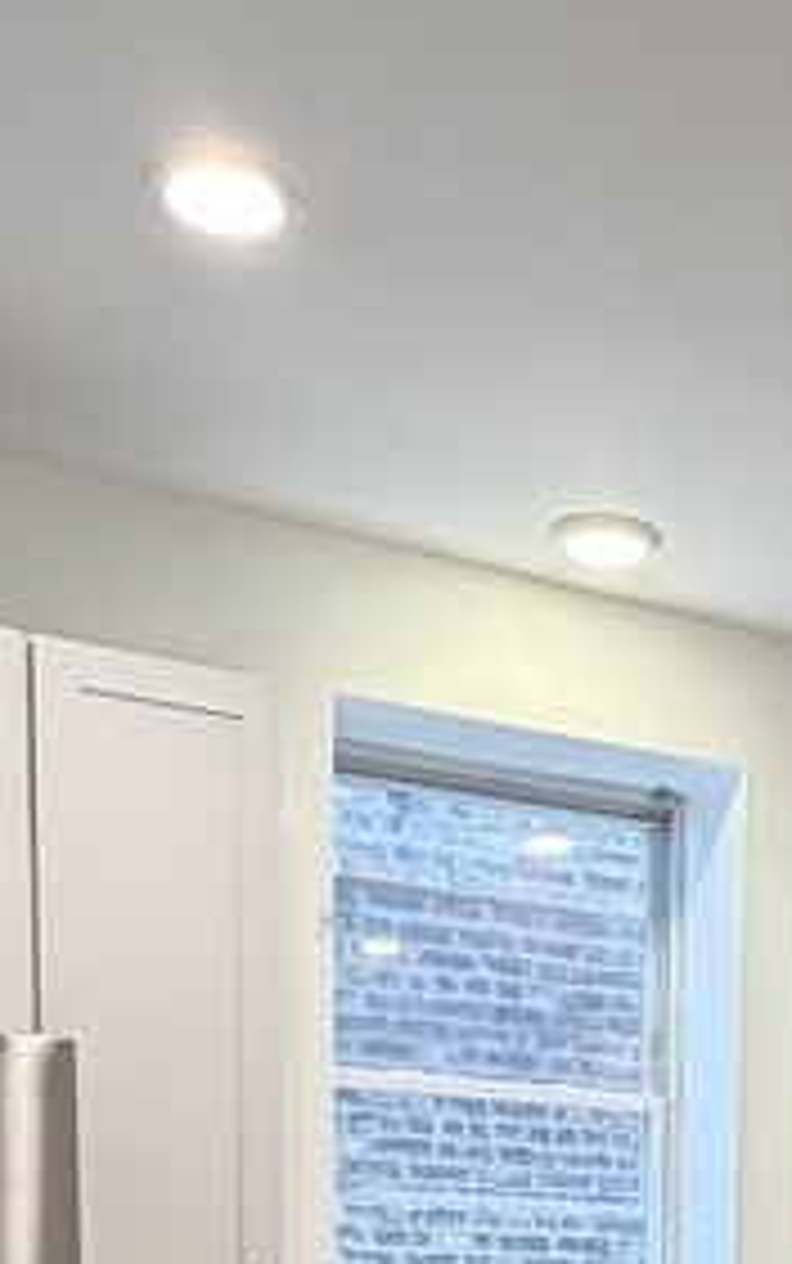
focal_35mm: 57
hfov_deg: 22.2
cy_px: 1619
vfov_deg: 29.2
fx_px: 1965
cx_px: 734
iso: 200
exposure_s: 1/120
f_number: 2.2
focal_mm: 2.22
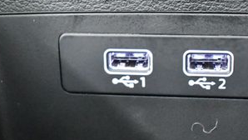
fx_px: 533
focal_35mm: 81
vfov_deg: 14.9
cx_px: 121
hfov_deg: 26.2
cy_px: 49
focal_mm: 18
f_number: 3.5
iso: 9000
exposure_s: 1/60
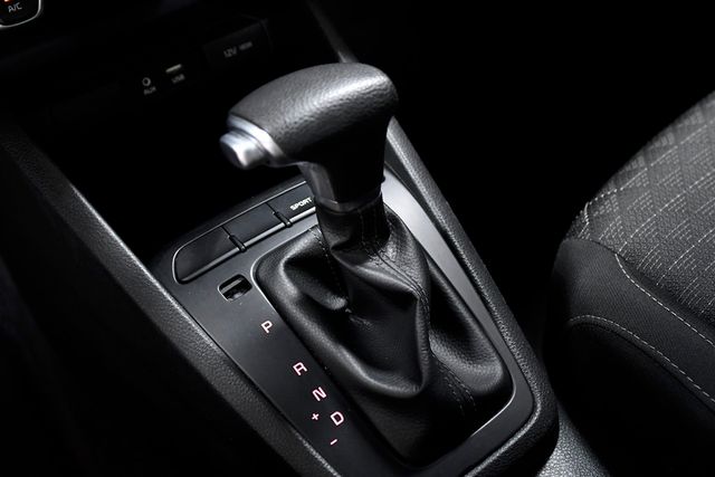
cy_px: 238
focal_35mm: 46
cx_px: 358
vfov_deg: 29.3
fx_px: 914
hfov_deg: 42.7
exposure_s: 1/160
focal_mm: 31
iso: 2500
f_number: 3.5
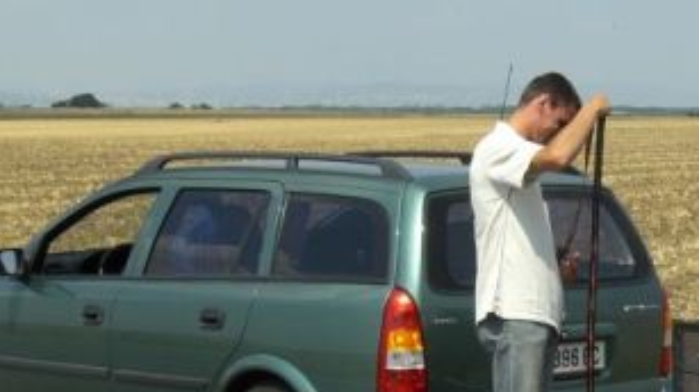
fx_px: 2092
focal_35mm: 113
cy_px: 401
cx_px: 640
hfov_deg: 18.6
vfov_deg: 10.6
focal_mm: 8.82
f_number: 5.2
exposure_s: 1/500
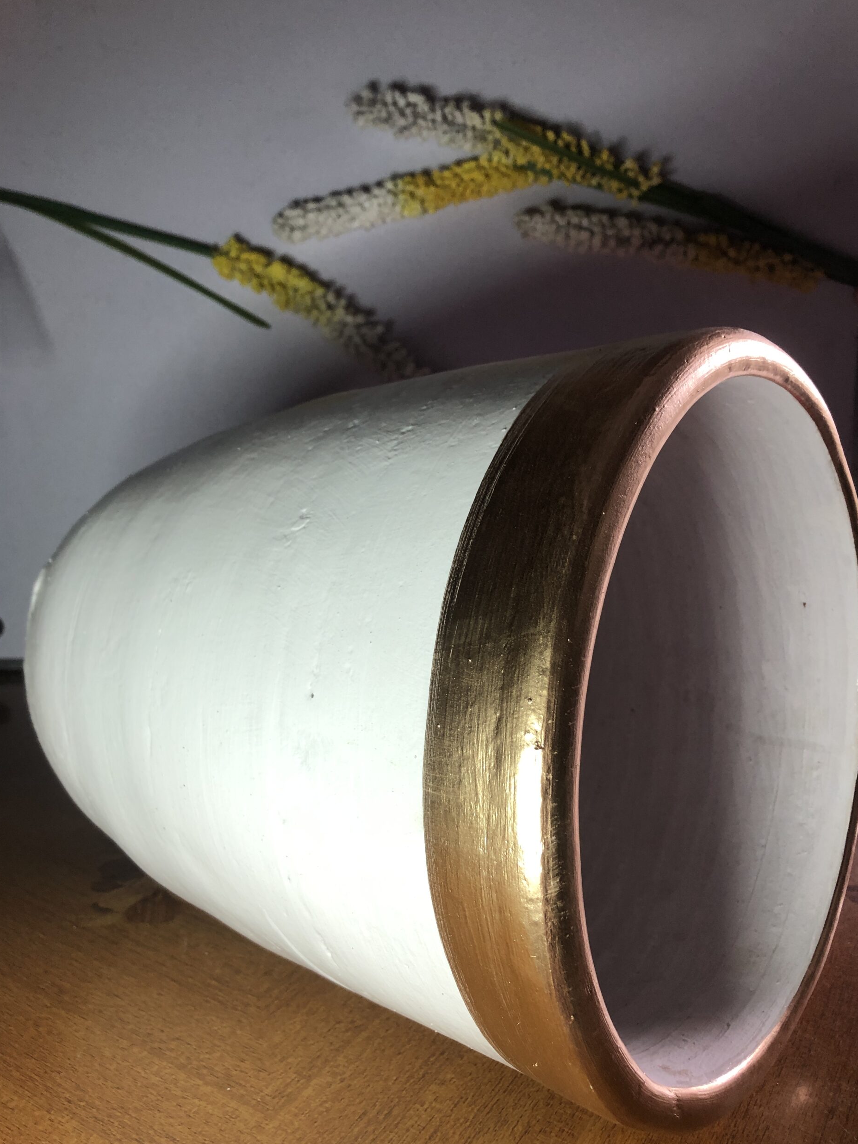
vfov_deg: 61.7
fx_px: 958
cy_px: 581
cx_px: 424
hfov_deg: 48.2
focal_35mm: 29
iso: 25
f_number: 1.8
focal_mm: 3.99
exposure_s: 1/40
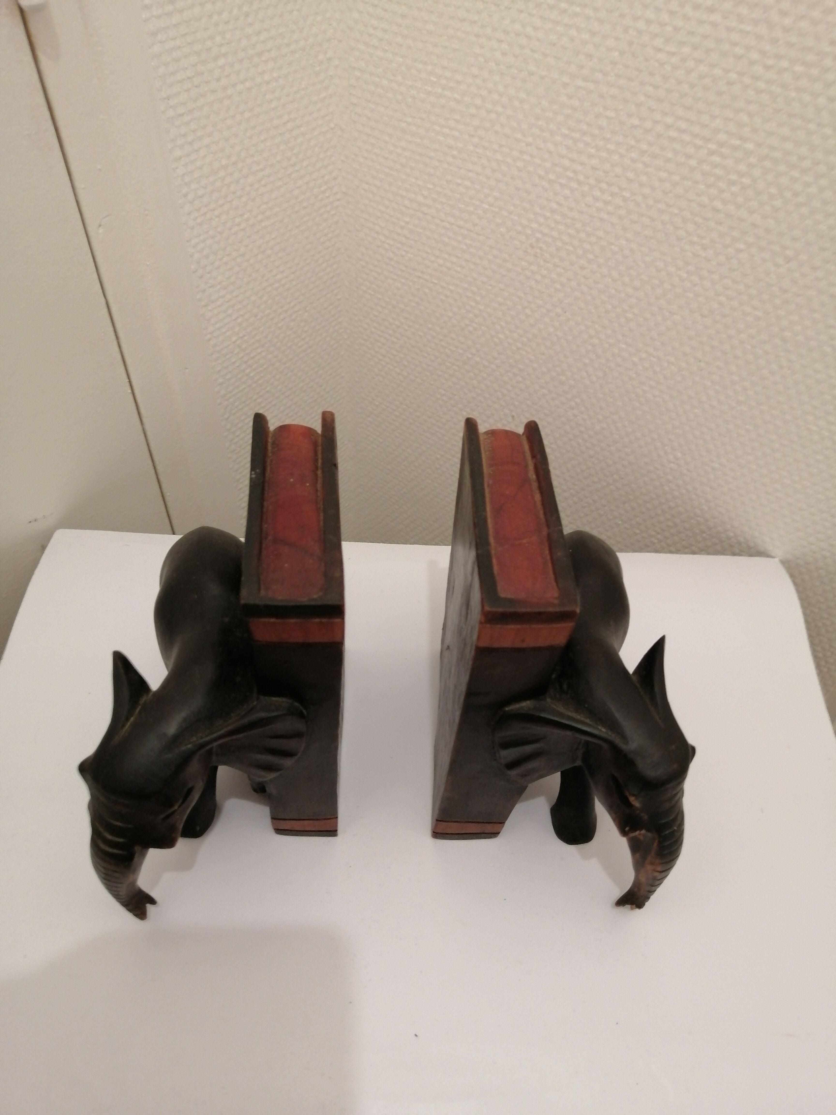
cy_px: 558
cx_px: 418
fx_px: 837
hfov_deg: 53.1
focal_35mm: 26
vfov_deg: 67.3
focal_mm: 3.96
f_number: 1.8
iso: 320
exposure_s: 1/33.3
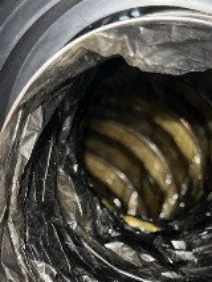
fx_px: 481
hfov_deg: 24.7
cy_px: 254
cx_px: 145
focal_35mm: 59
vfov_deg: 31.2
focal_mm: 4
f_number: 1.8
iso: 20
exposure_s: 1/695
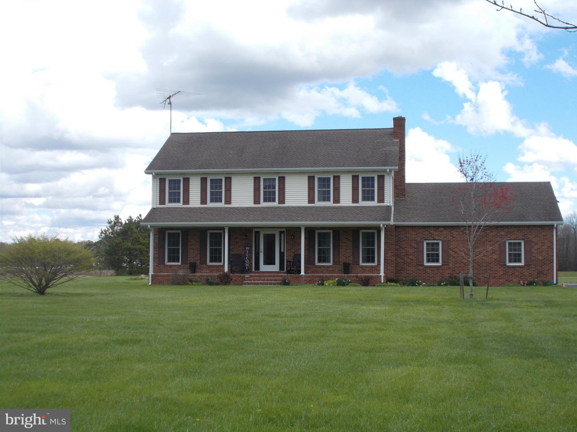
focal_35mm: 50
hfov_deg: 38.2
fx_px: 833
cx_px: 288
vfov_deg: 29.1
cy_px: 216
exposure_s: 1/320
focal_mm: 9
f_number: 4.5
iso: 80
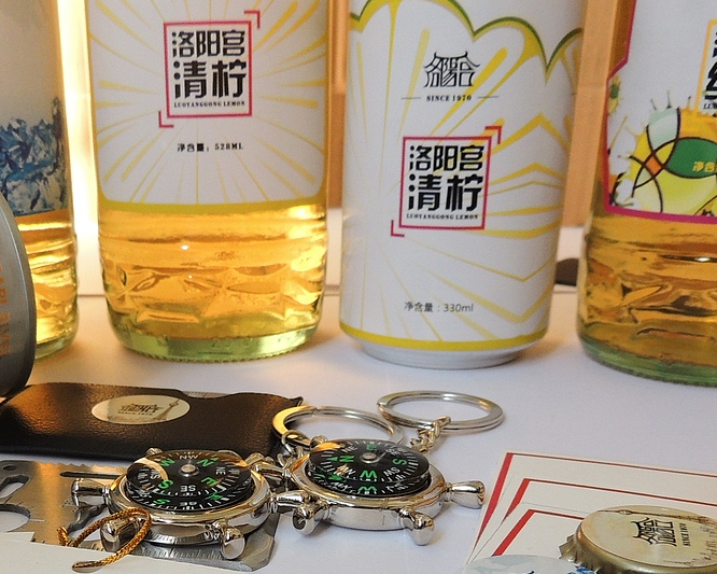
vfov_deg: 31.9
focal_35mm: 45
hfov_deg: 40.5
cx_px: 224
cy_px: 510
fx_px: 955
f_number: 3
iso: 200
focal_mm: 4.3
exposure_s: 1/125
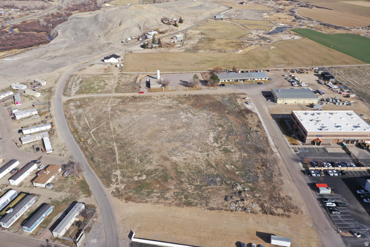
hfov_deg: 65.5
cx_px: 185
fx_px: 288
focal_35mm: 28
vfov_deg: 46.4
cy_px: 124
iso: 100
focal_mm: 10.26
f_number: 9
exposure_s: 1/160
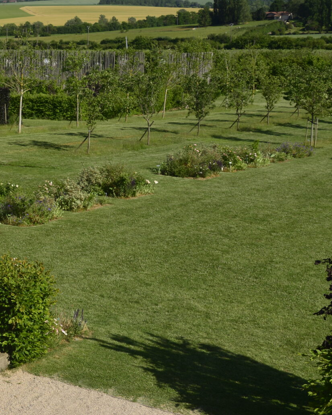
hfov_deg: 19.7
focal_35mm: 70
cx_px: -129
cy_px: 239
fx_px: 860
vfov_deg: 27.1
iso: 100
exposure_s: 1/200
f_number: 10
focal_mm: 30
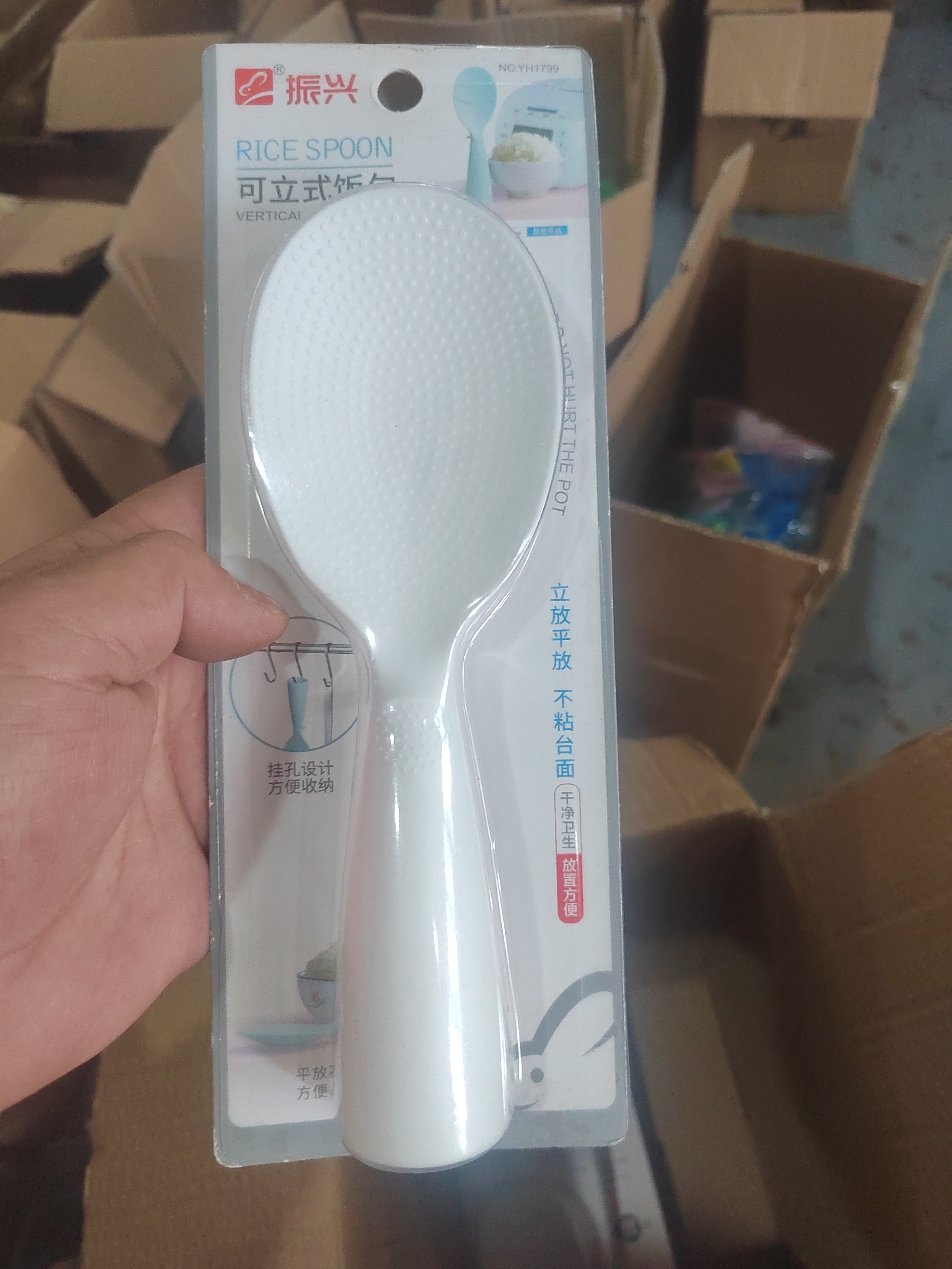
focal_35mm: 23
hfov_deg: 58.9
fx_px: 843
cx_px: 476
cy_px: 634
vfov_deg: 73.9
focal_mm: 5.52
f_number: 1.9
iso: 1600
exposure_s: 1/100
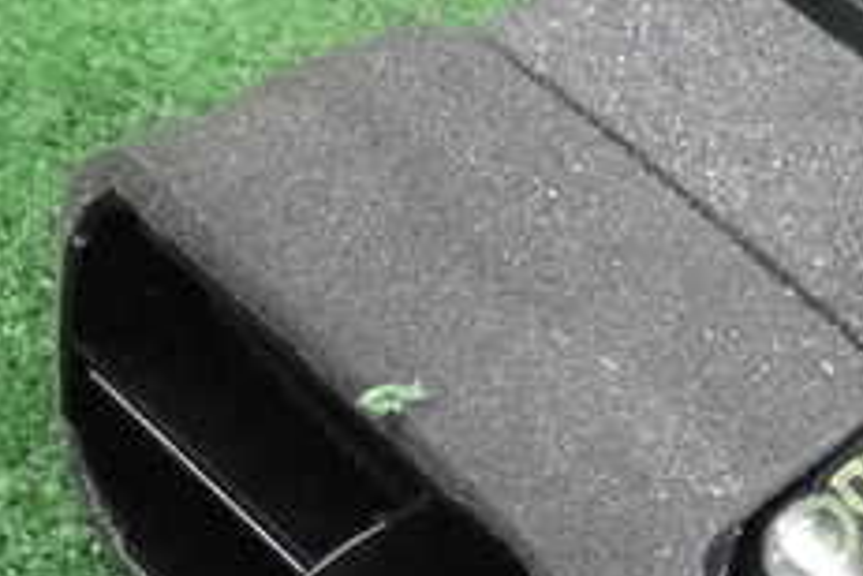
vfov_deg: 10.2
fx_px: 3236
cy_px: 299
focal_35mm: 135
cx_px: 908
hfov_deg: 14.9
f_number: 3.2
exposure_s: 1/125
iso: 6400
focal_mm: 9.01
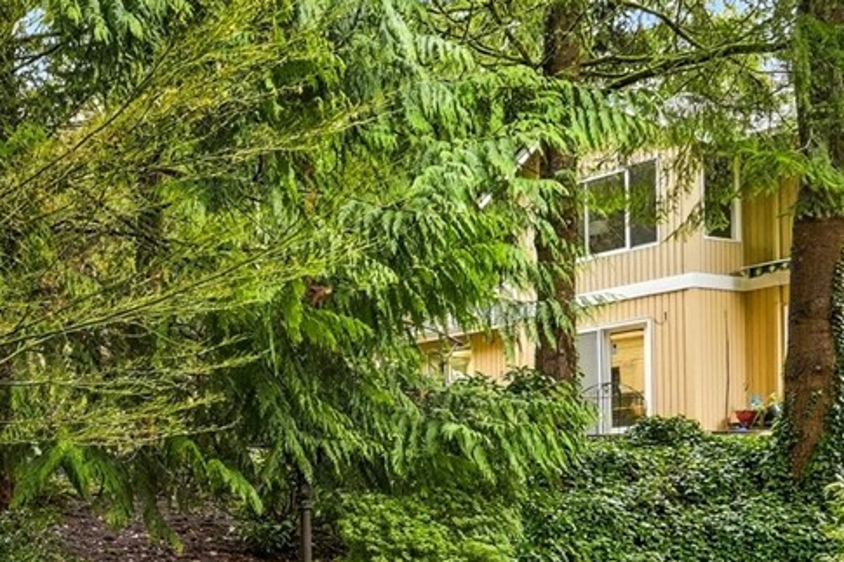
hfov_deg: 29.4
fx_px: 1312
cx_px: -229
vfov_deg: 23.3
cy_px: 538
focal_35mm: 56
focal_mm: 16
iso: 1250
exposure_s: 1/640
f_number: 5.6
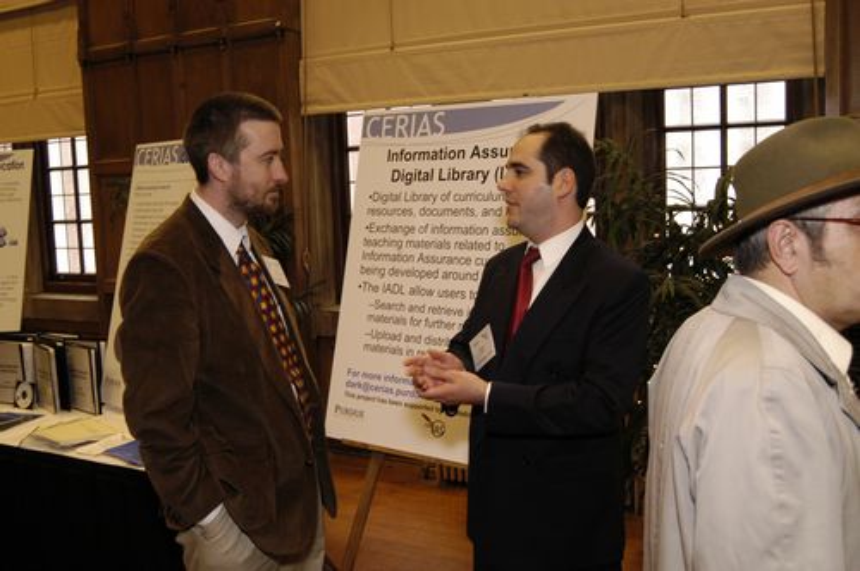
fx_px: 859
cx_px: 430
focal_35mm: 36
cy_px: 286
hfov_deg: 53.2
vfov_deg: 36.8
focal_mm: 24
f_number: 6.3
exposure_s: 1/50
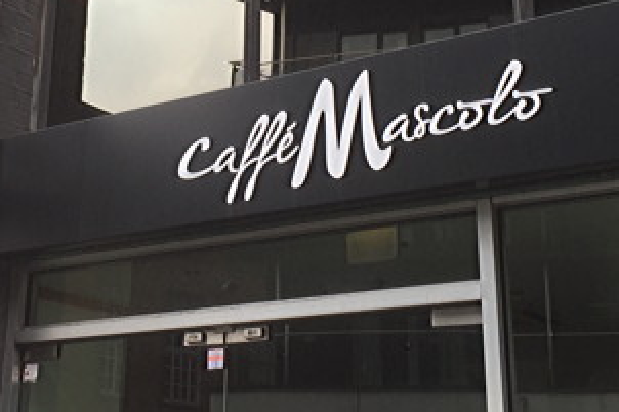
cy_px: 212
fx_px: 859
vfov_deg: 27.0
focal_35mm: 50
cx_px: 135
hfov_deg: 38.3
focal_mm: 4.15
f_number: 2.2
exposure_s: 1/149
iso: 32
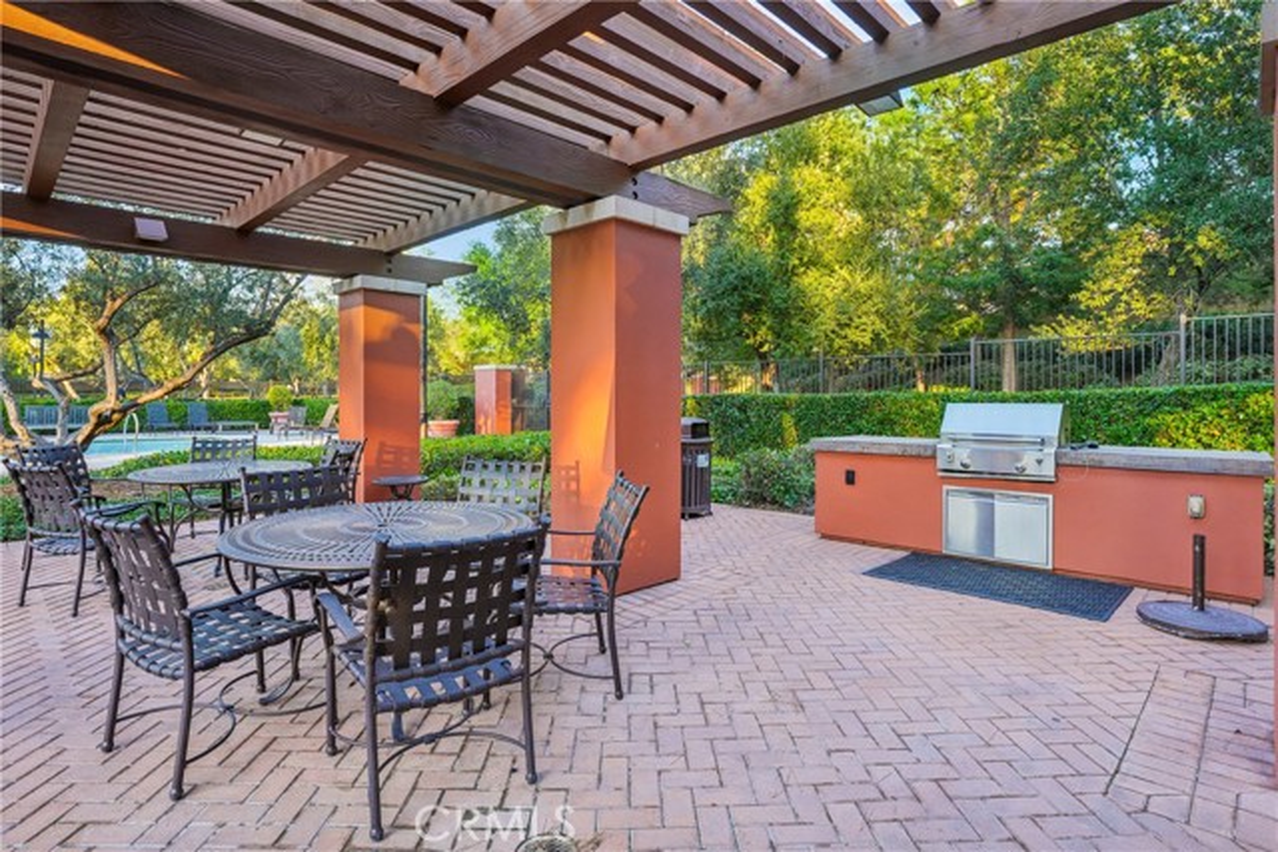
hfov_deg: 93.3
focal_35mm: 17
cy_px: 426
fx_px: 604
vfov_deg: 70.5
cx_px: 639
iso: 800
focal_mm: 17
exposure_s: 1/50
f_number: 8
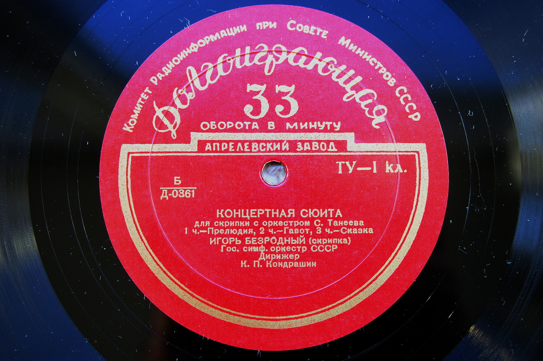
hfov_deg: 37.9
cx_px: 272
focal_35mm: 52
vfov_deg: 25.7
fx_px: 791
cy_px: 180
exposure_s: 1/45
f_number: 3.5
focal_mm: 35
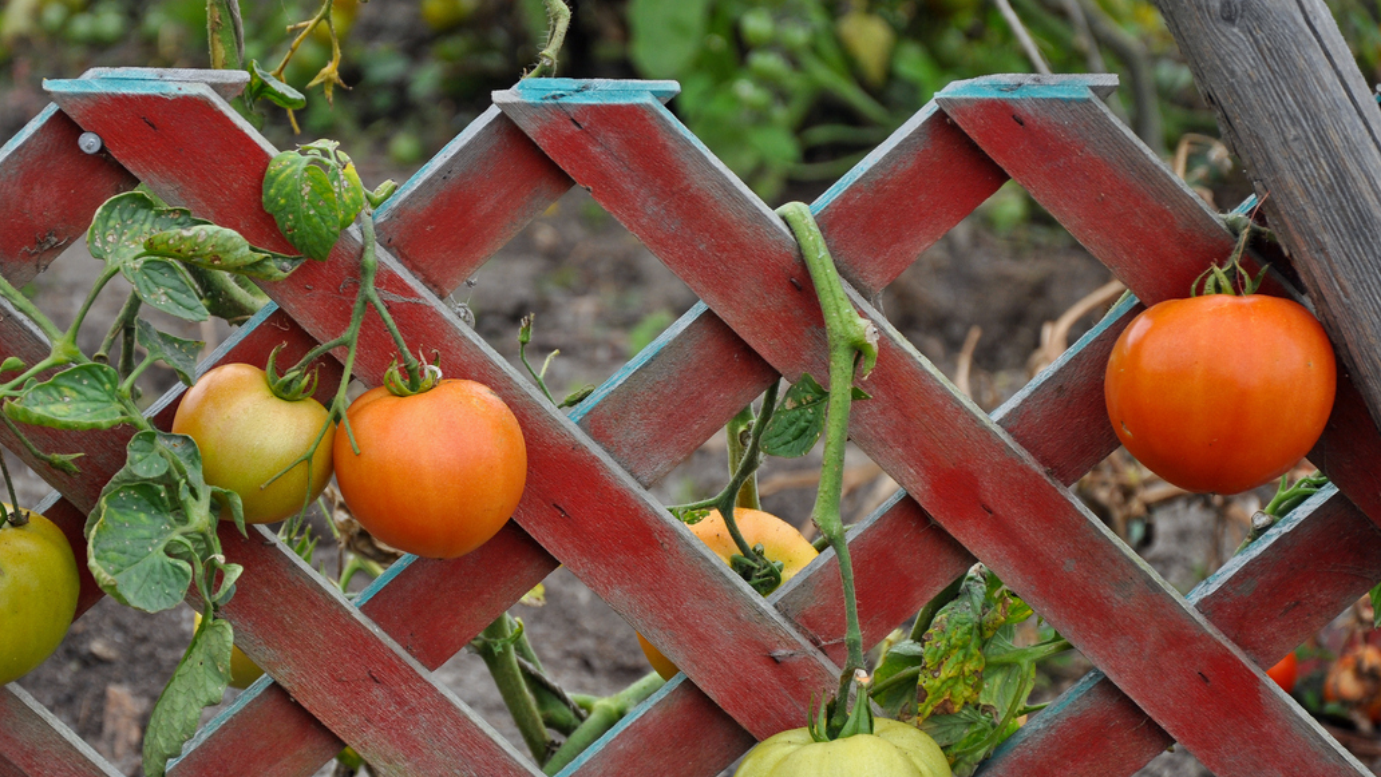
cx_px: 576
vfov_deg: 6.1
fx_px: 7349
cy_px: 540
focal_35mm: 201
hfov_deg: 10.7
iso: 200
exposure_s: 1/125
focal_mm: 105
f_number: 5.6
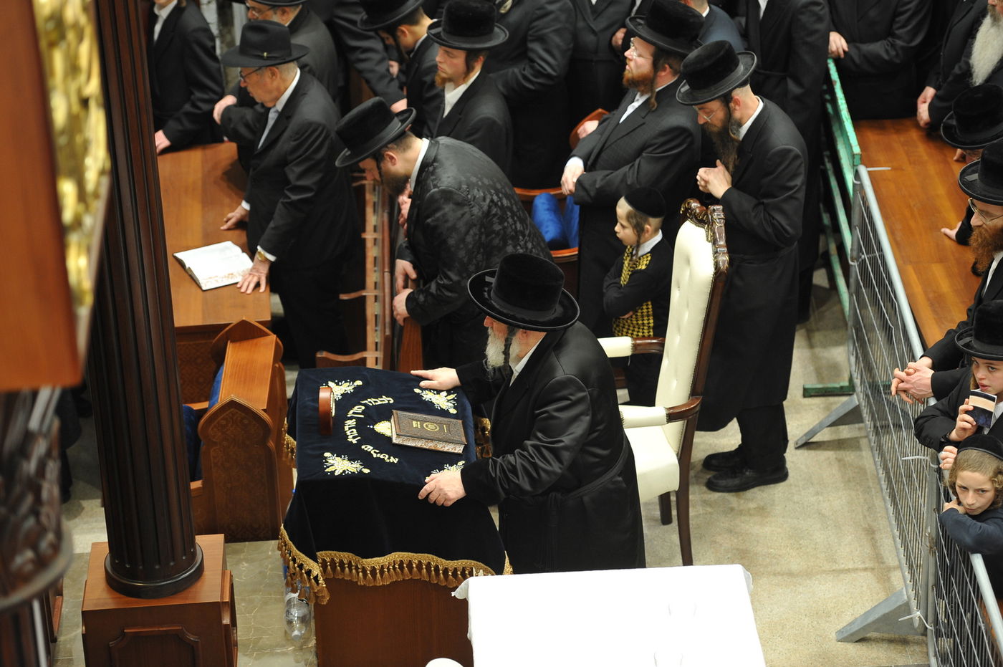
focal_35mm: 105
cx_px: 502
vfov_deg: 13.0
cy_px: 334
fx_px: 2923
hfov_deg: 19.5
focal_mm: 105
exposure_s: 1/125
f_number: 3.2
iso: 1250
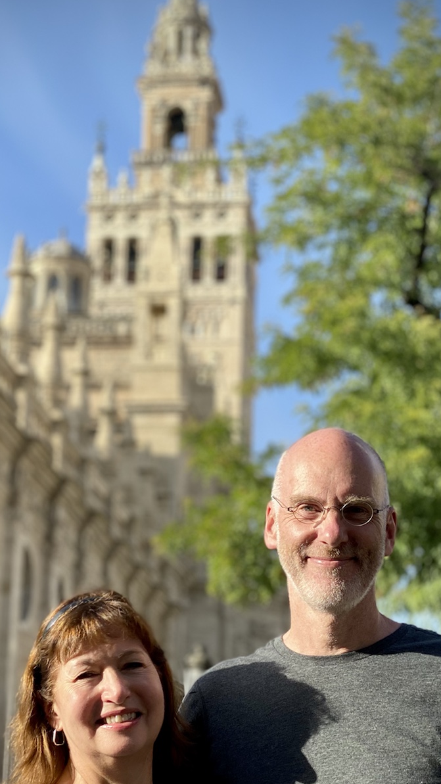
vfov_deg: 27.8
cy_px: 499
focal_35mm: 76
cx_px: 147
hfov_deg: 15.9
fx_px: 1580
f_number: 2
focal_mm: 6
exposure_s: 1/872
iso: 20
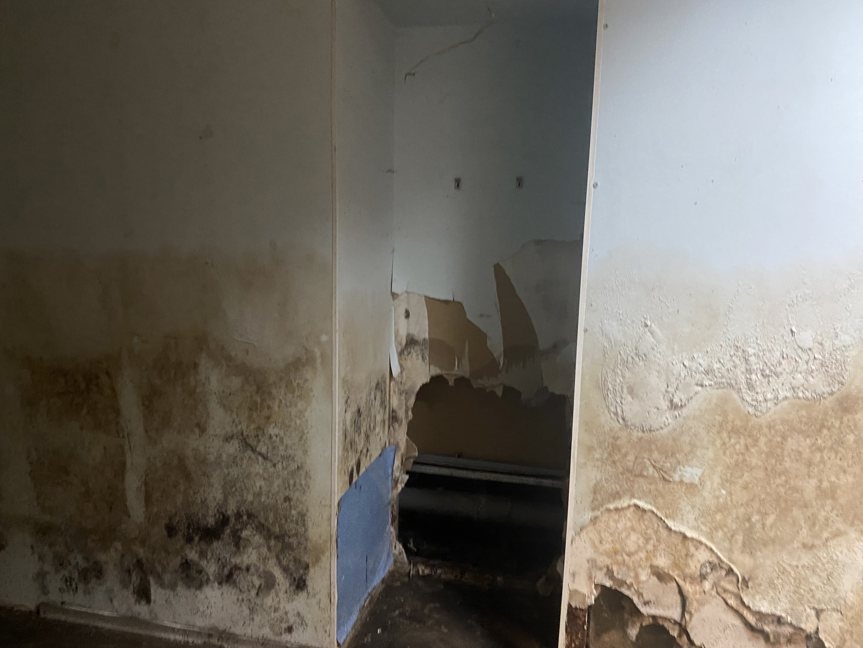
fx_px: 648
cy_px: 324
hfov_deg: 67.3
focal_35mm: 26
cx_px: 432
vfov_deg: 53.1
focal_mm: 4.25
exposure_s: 1/25
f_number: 1.8
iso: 500
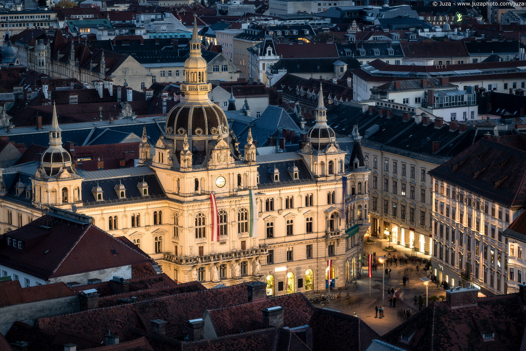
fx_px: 1534
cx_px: 263
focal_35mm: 105
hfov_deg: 19.5
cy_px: 176
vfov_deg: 13.0
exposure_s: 5
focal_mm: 105
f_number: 11
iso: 100
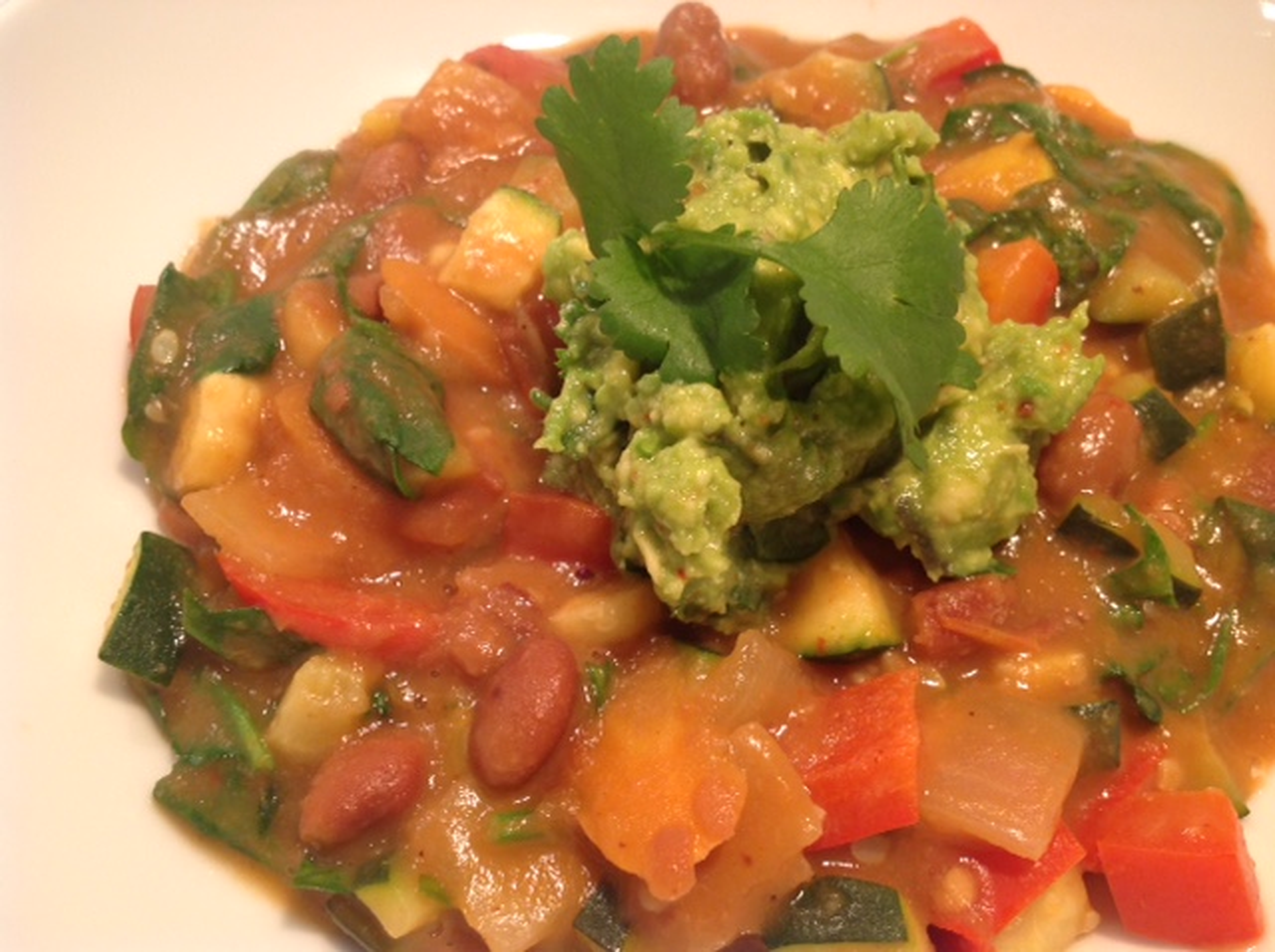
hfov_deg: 52.7
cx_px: 638
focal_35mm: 35
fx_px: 1287
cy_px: 476
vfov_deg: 40.6
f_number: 2.4
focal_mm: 4.28
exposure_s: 1/15
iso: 64
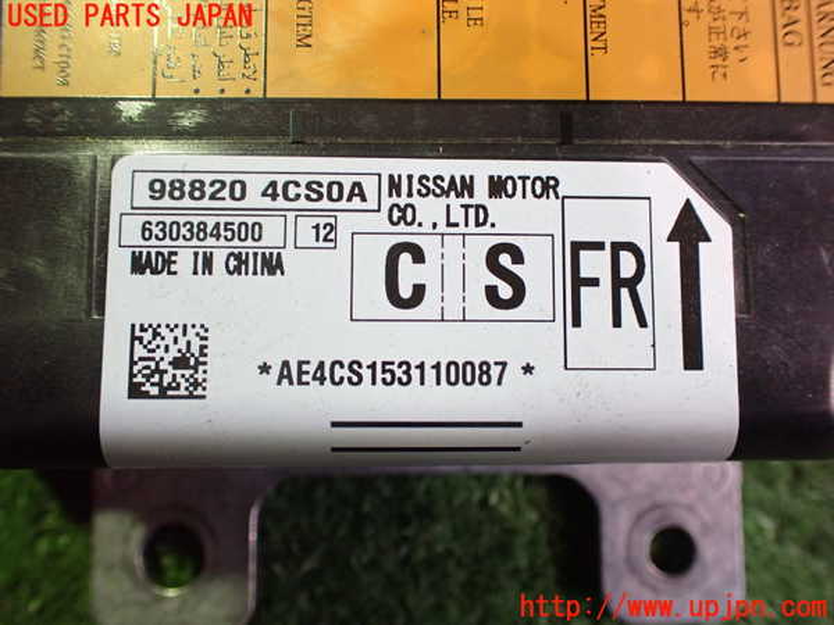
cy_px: 312
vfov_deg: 46.8
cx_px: 417
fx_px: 723
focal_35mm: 30
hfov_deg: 60.0
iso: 800
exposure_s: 1/80
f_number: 2.3
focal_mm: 5.4
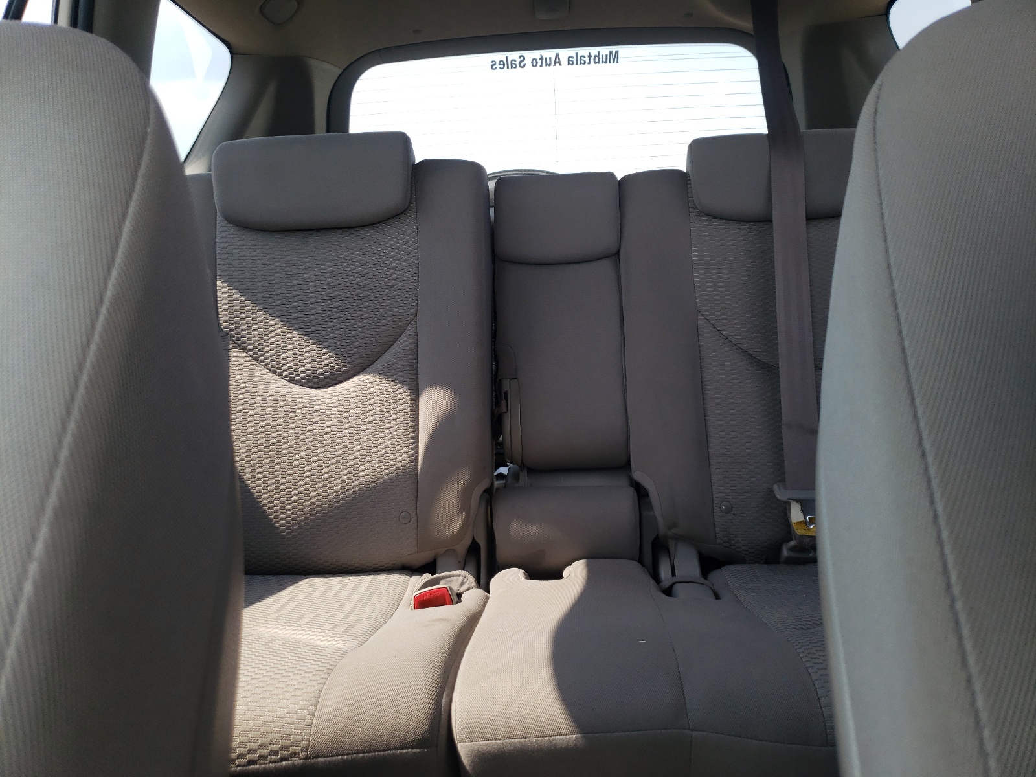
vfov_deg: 53.1
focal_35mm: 26
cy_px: 388
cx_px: 518
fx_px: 778
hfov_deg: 67.3
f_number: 1.5
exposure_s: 1/303
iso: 50
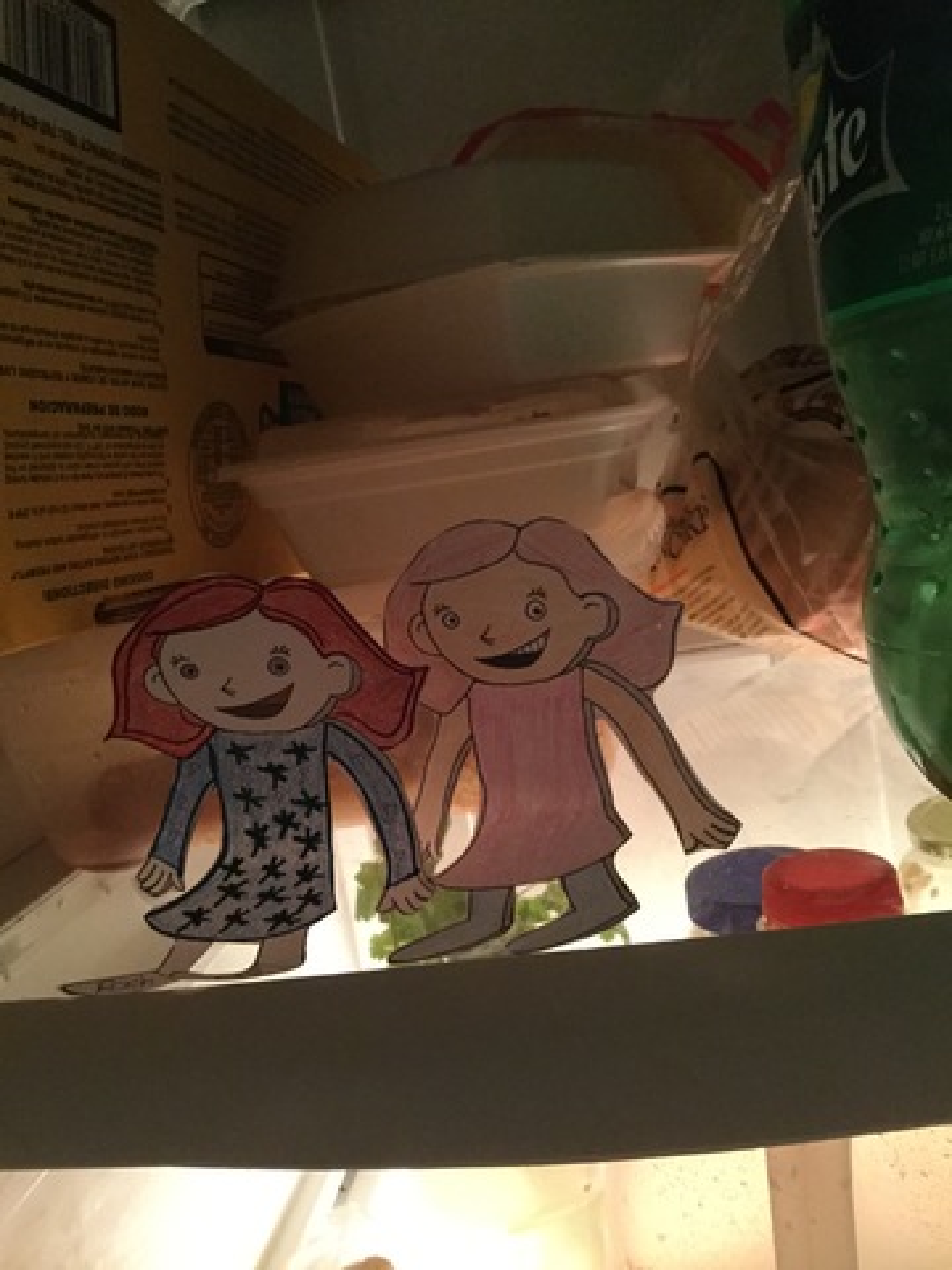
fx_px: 1137
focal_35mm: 31
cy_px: 635
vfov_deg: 58.4
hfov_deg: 45.4
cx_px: 476
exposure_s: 1/15
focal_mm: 3.3
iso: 320
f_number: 2.4
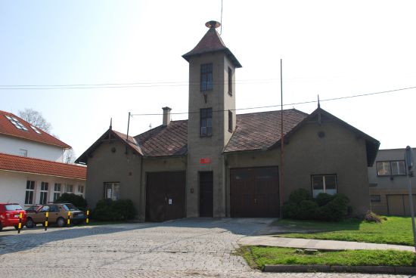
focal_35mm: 32
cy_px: 139
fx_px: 364
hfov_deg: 59.4
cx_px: 208
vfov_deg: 41.8
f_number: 8
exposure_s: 1/200
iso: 100
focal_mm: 21
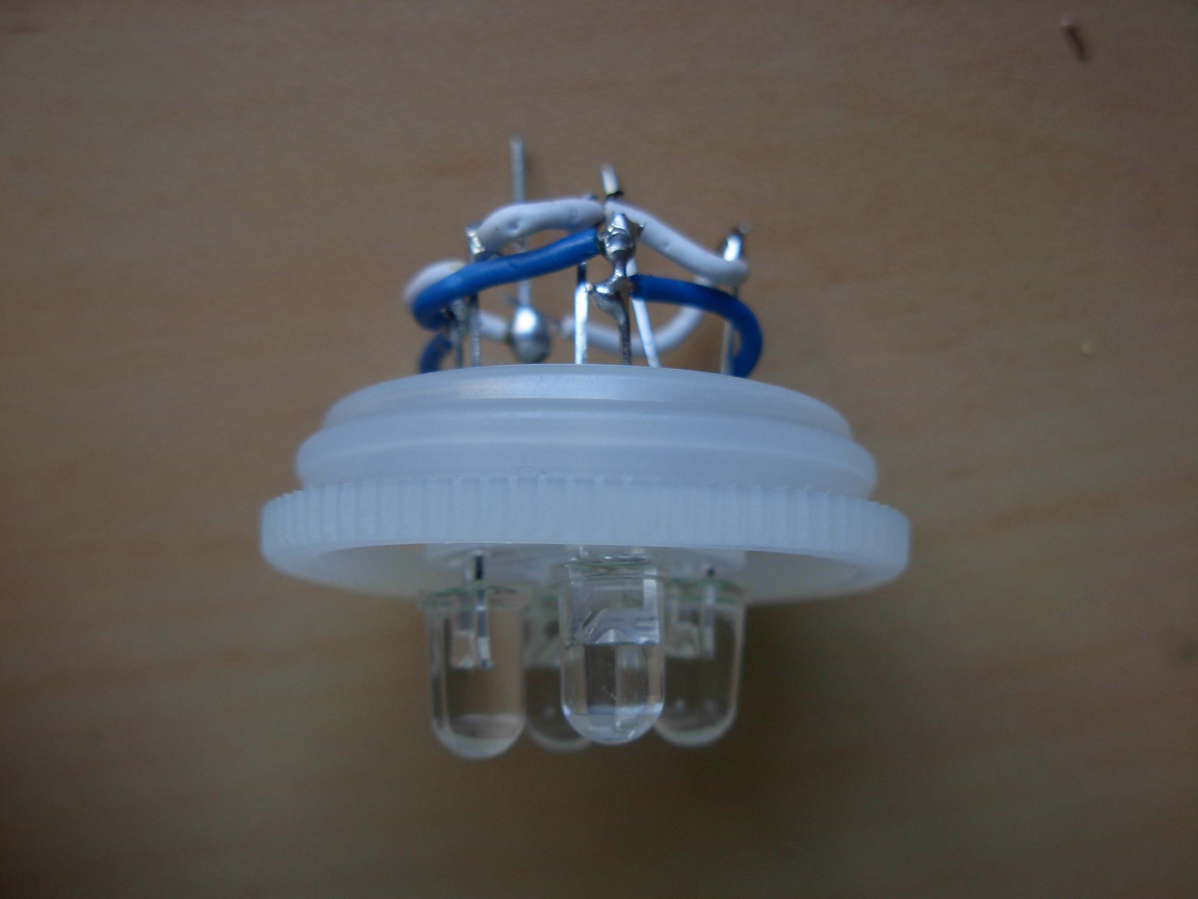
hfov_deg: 49.0
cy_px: 450
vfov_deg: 37.7
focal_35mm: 38
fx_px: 1315
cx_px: 599
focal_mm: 6.3
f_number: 2.9
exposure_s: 1/53.8
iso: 79
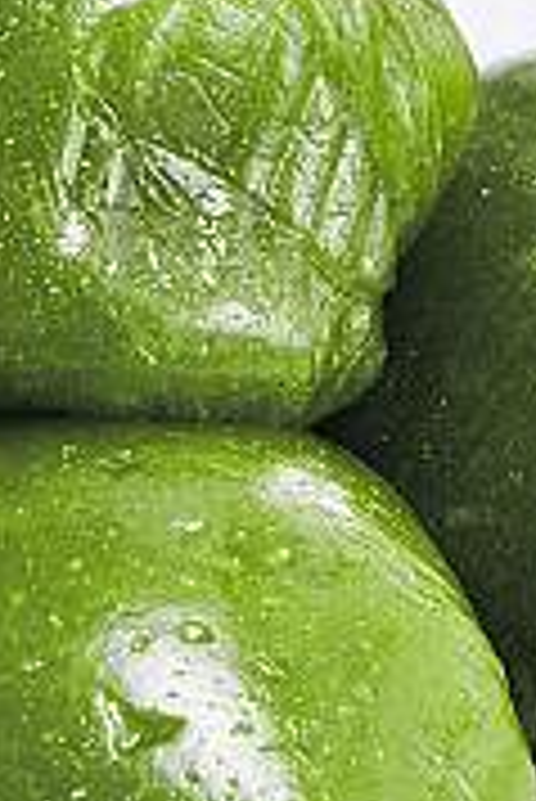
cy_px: 752
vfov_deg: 1.9
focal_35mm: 1091
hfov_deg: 1.3
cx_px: -122
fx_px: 24317
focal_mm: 126.8
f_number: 10
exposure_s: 1/160
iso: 160
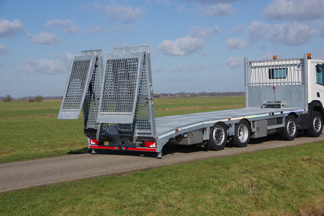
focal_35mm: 72
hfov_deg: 28.1
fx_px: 648
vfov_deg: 18.9
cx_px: 162
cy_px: 108
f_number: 7.1
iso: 200
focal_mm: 48
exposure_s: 1/800
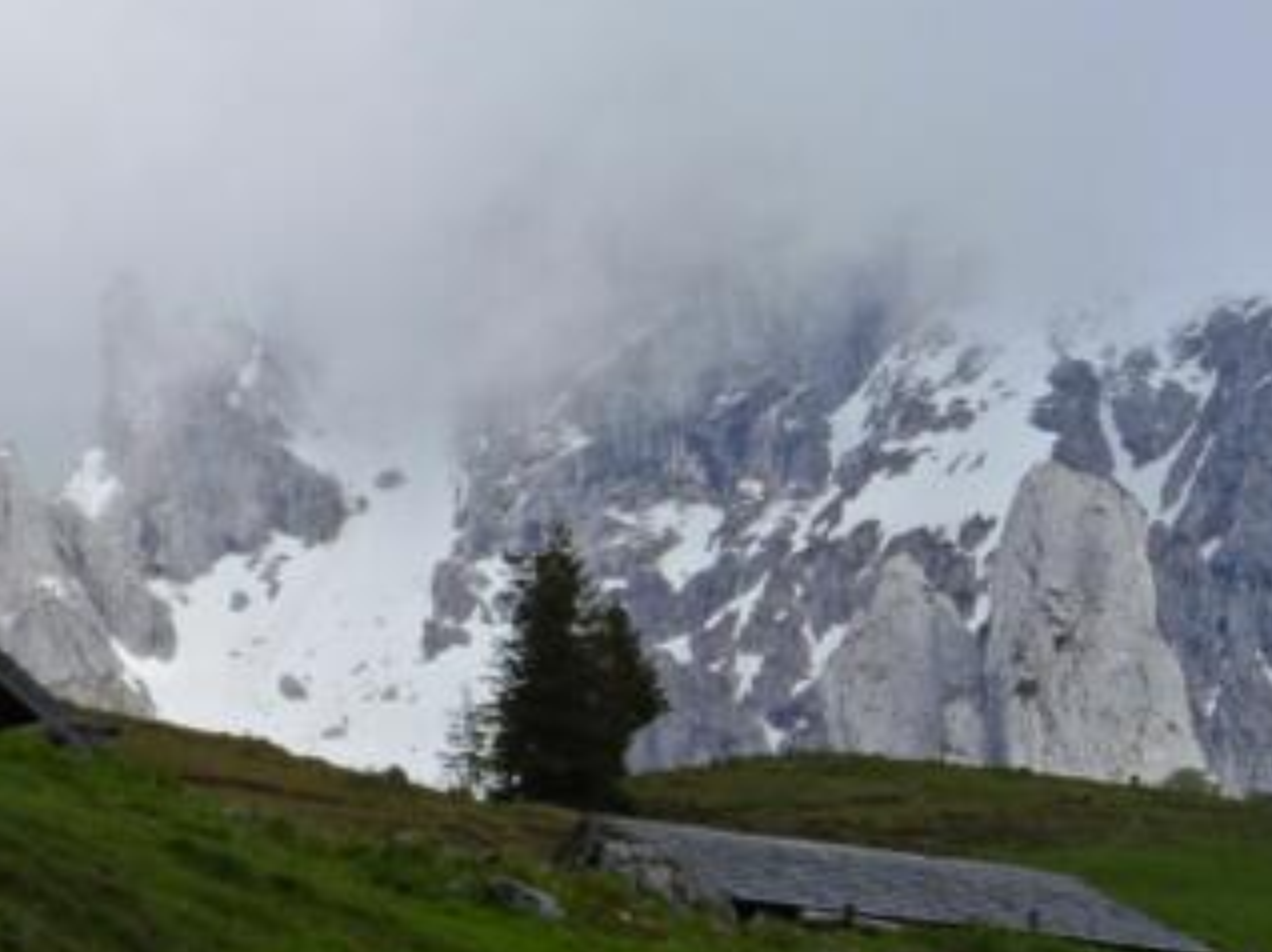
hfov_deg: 10.3
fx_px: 7050
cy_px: 408
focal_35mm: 192
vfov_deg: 7.7
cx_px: 370
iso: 80
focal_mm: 17
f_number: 4.6
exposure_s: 1/500
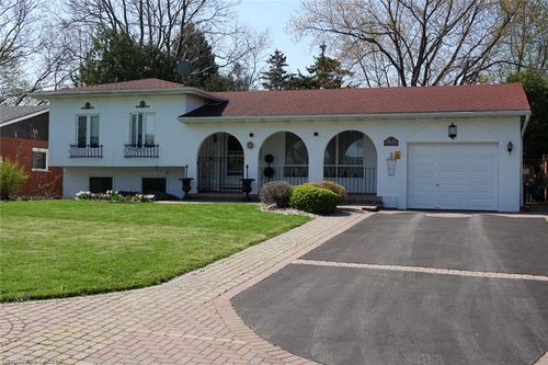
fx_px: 624
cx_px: 274
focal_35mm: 41
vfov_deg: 32.6
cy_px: 182
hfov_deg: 47.4
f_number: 4
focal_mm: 15.17
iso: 100
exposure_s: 1/640
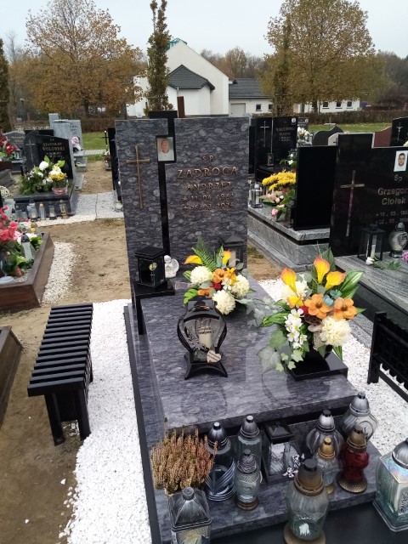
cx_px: 204
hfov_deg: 53.1
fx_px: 409
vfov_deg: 67.3
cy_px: 272
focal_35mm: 26
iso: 109
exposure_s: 1/137
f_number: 1.8
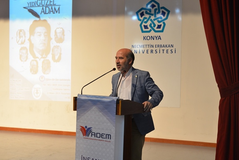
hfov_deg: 37.5
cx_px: 127
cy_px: 88
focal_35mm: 53
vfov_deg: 25.5
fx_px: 352
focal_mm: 48
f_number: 5
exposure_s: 1/25
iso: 1250
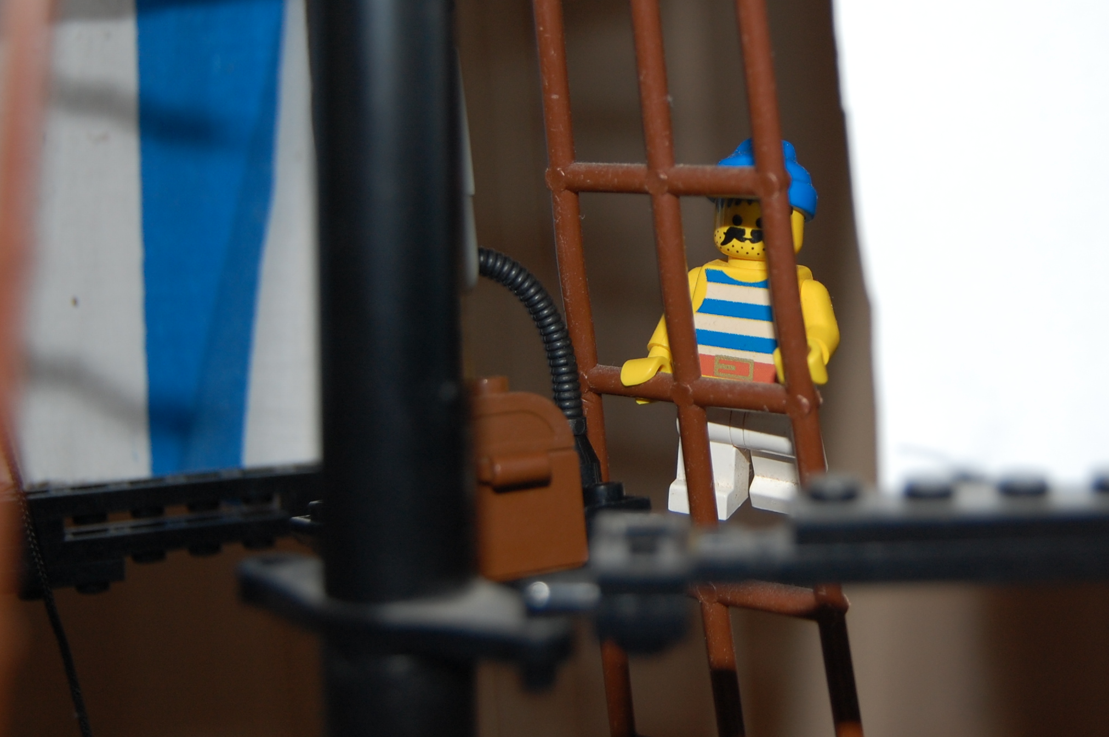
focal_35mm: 58
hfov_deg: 34.2
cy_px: 222
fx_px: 1785
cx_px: 734
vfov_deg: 23.2
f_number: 4
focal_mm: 26
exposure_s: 1/60
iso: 220
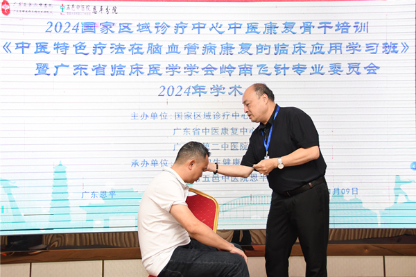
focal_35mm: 48
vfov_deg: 28.0
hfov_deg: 41.1
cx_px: 208
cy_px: 138
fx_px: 554
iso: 1250
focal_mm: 32
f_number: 4
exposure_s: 1/125
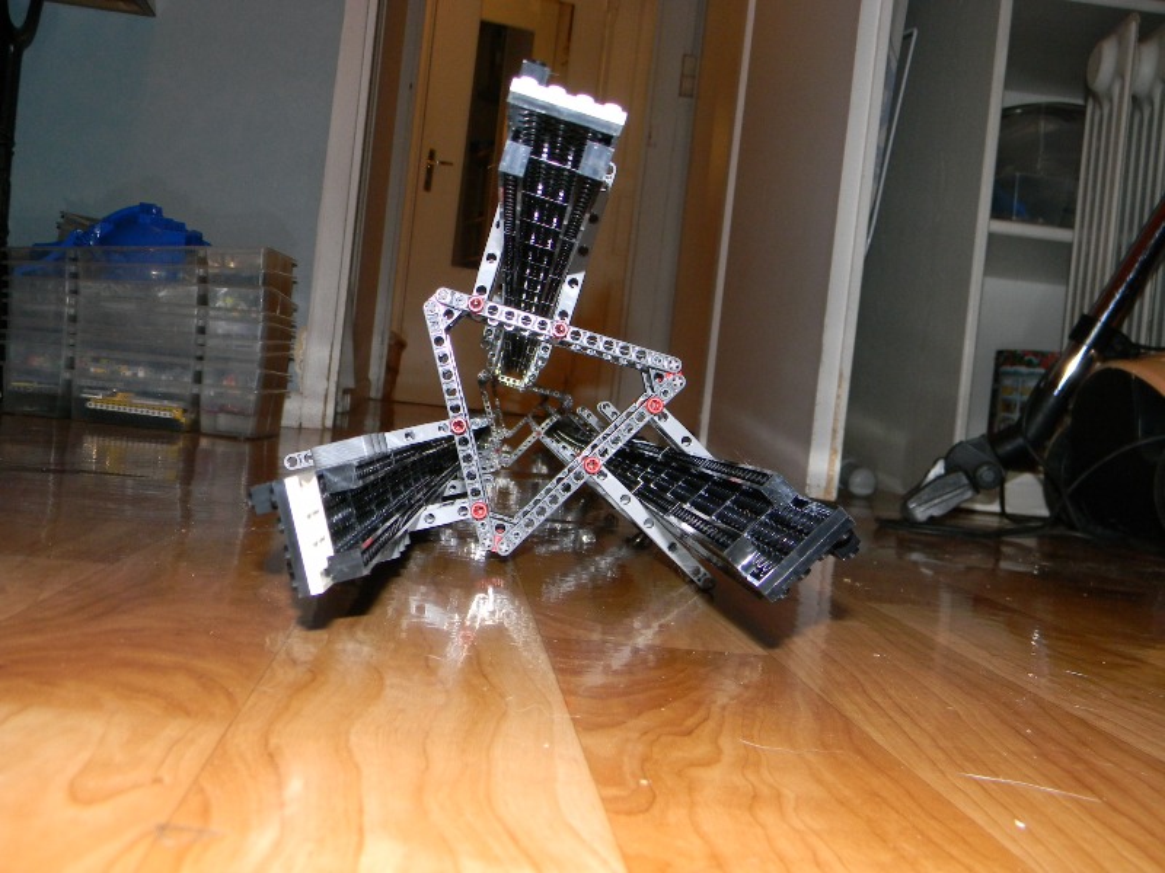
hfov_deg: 51.4
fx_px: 1212
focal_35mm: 36
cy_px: 436
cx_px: 582
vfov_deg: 39.7
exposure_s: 1/30
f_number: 3.7
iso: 200
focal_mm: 6.4
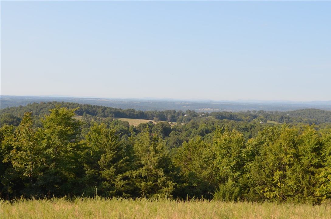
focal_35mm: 52
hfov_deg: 37.9
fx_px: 482
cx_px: 166
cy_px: 110
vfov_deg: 25.6
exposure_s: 1/250
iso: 140
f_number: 8
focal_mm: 35
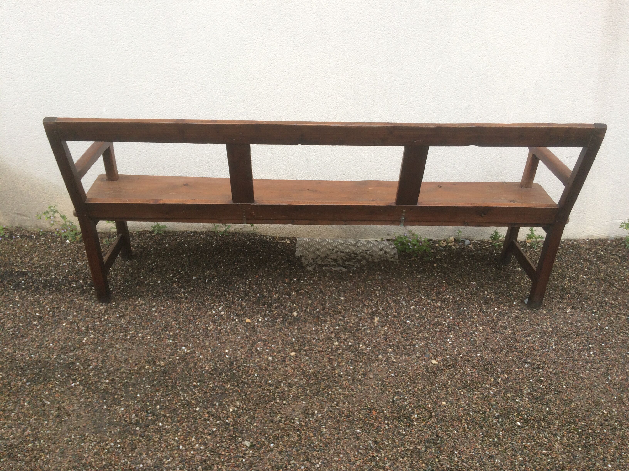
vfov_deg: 48.2
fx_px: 527
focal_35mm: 29
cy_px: 236
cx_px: 314
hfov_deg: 61.7
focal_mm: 4.15
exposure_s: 1/100
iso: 64
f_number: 2.2
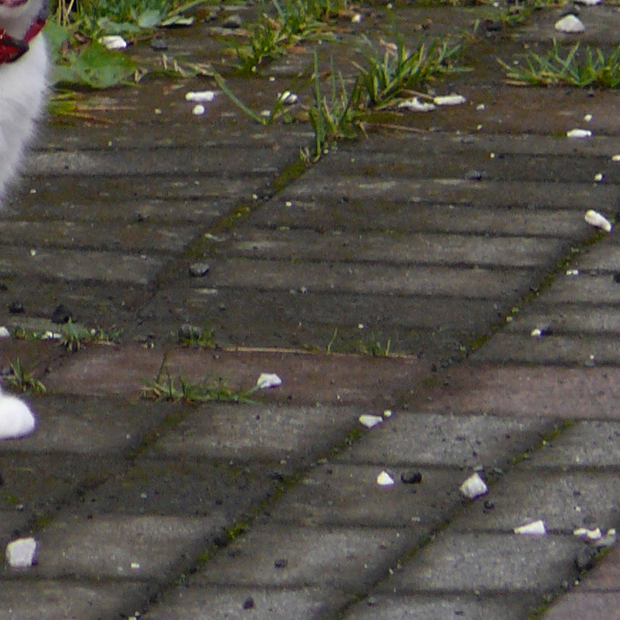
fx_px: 31733
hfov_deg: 1.1
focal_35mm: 1566
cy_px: 112
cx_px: -91
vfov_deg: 1.1
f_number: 4
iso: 100
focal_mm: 88.8
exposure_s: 1/160
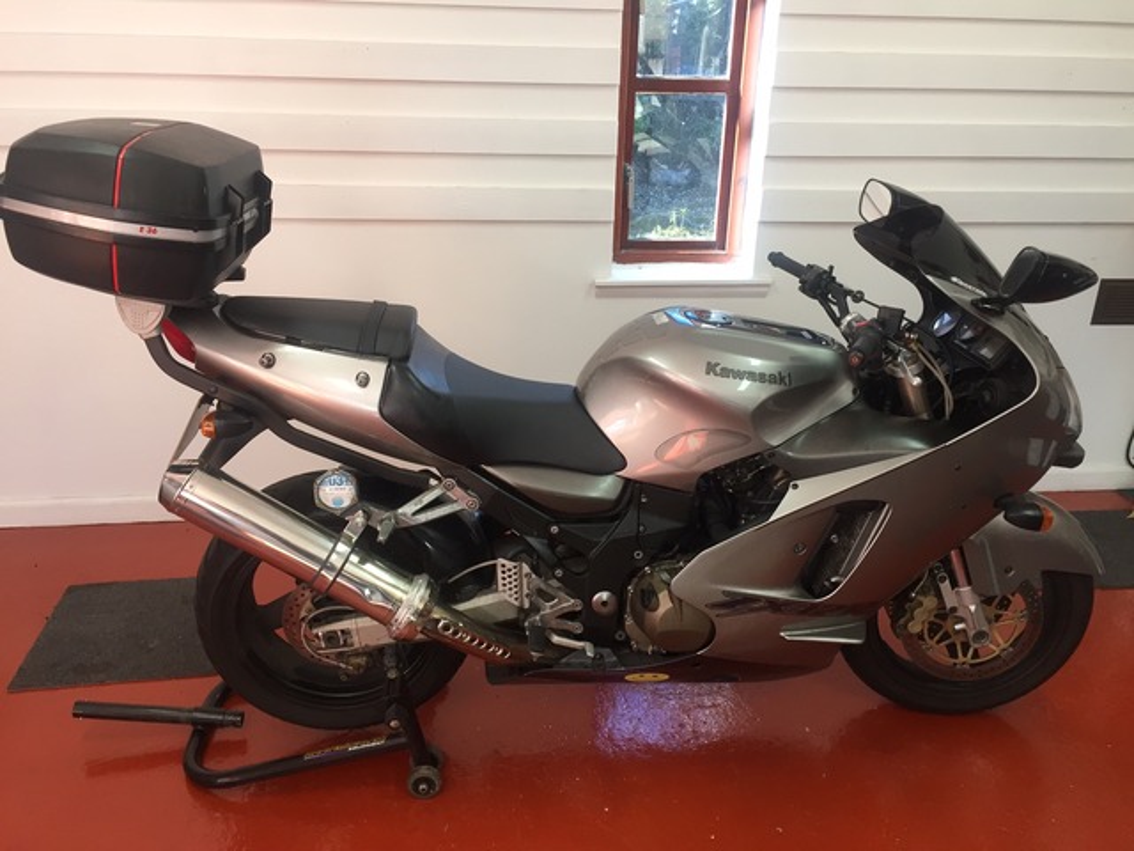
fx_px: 950
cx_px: 567
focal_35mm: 29
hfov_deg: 61.7
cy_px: 426
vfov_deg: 48.2
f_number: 2.2
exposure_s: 1/33
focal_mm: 4.15
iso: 50
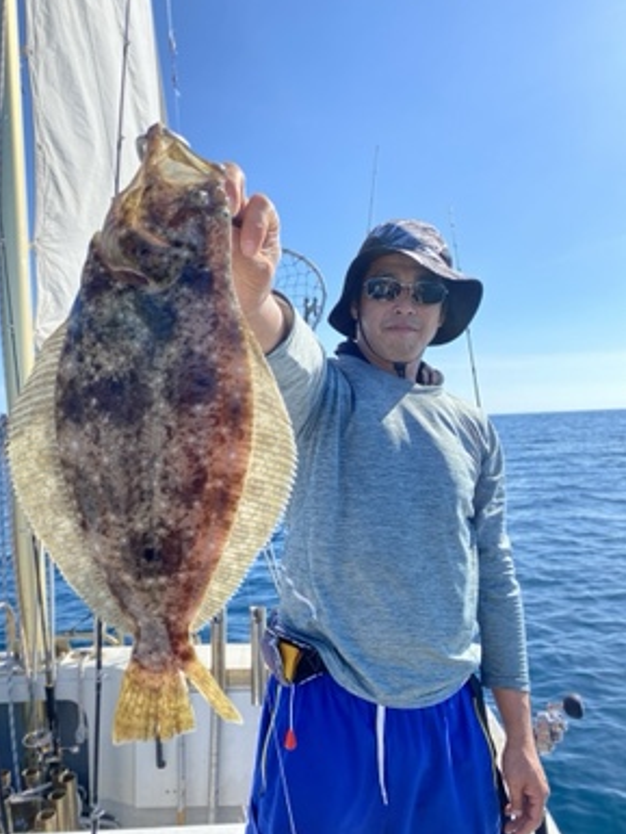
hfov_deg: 51.4
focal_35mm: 27
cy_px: 405
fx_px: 651
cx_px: 305
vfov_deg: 65.3
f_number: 1.8
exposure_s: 1/2463
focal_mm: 4.25
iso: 32
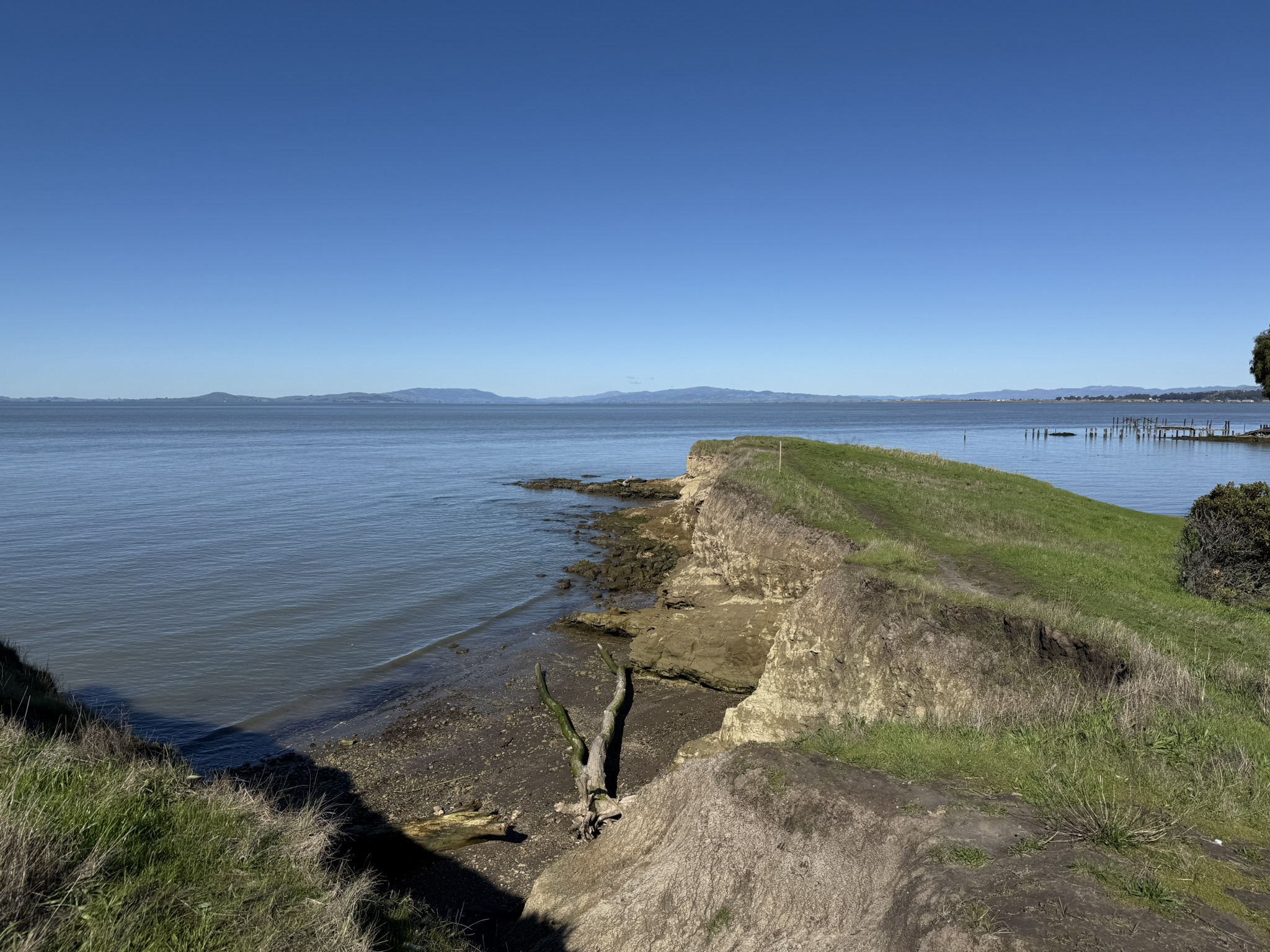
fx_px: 881
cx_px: 635
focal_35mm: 24
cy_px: 476
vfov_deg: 56.8
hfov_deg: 71.6
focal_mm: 6.76
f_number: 1.78
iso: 80
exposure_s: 1/8130
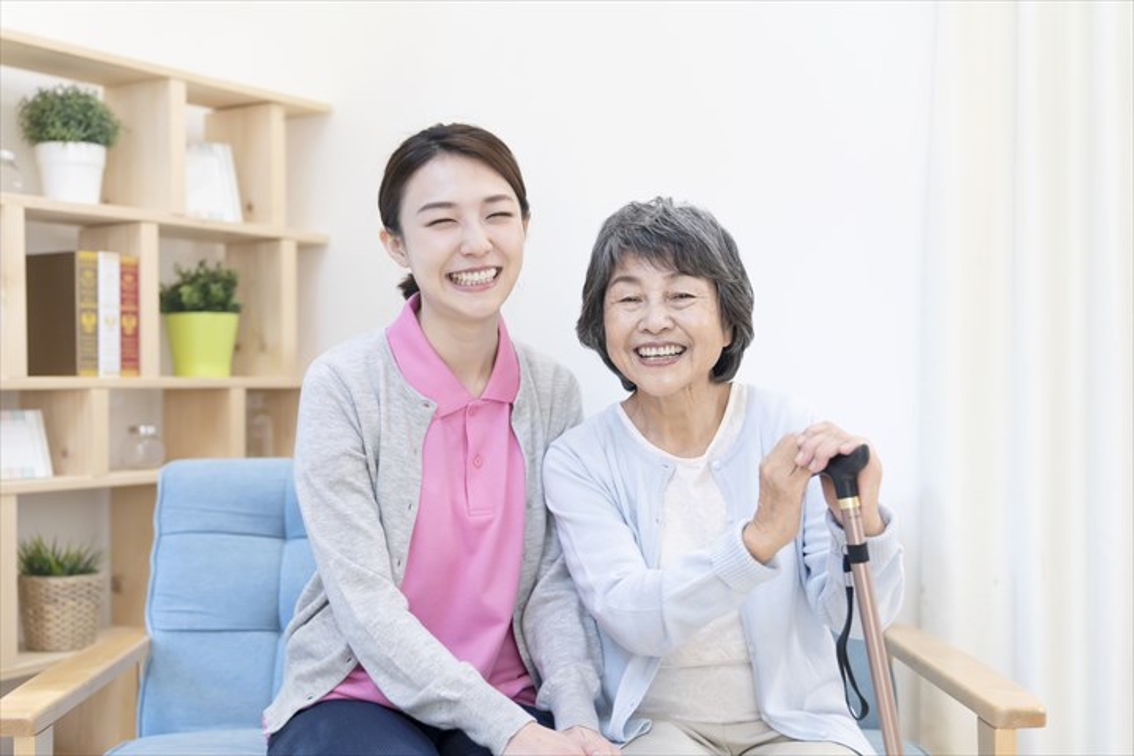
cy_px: 378
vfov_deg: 29.9
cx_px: 567
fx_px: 1417
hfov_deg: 43.6
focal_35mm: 45
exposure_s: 1/160
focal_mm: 45
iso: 800
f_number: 2.8
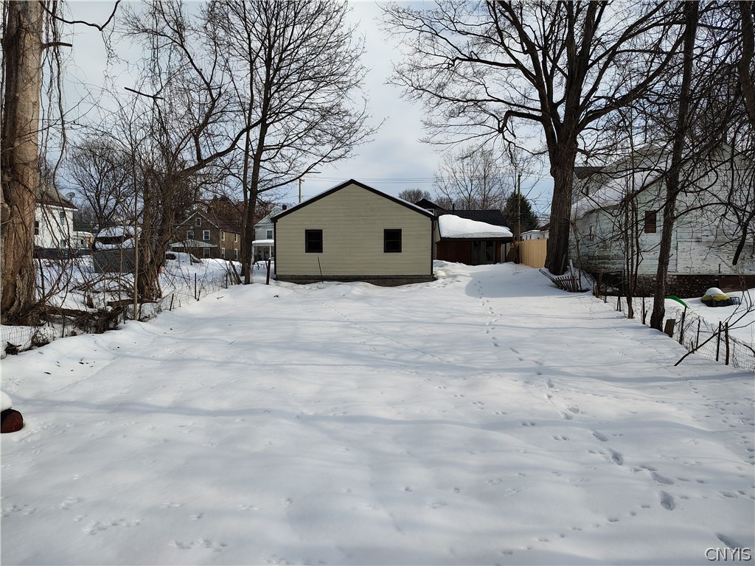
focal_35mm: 24
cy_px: 283
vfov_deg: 56.8
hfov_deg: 71.6
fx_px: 523
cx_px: 378
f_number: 1.8
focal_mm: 5.56
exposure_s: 1/3714
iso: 100
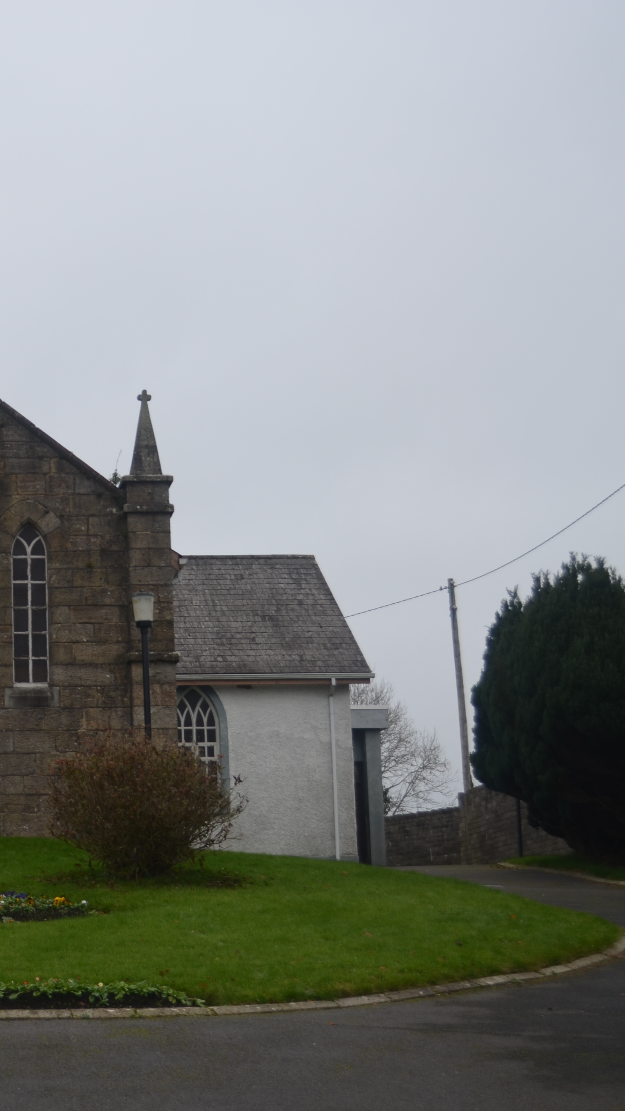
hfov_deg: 17.0
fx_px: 2003
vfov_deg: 31.0
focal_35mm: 68
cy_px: 551
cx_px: -114
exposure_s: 1/200
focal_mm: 28
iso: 100
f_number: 5
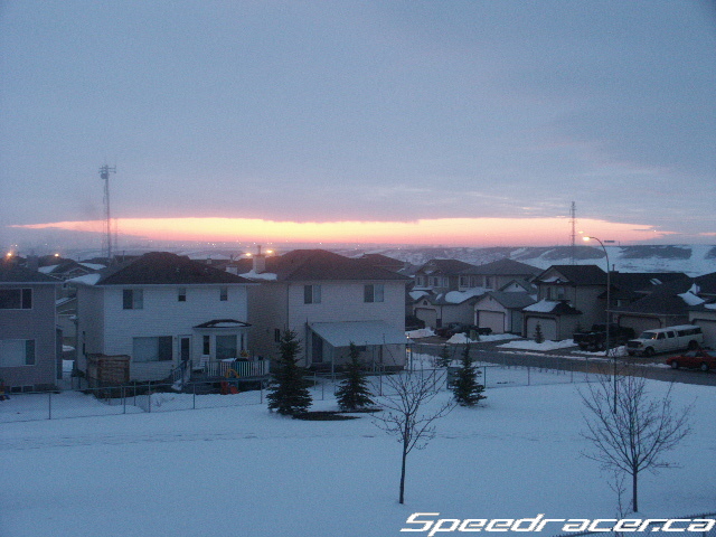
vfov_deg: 30.3
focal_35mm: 48
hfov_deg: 39.7
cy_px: 268
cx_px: 358
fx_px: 993
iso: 200
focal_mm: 12.54
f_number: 3.5
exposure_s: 1/30
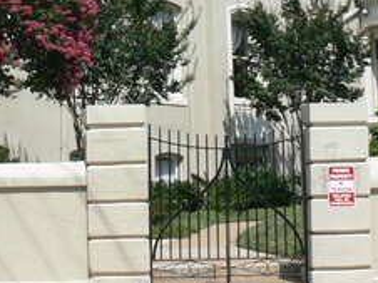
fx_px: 1353
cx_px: 47
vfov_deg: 11.6
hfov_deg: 15.7
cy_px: -87
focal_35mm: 124
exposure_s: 1/250
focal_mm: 7.4
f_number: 5.6
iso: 80
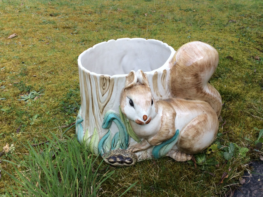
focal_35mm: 32
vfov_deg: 44.1
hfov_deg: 56.9
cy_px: 98
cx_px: 132
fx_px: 243
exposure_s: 1/156
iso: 32
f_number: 2.4
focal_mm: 3.3
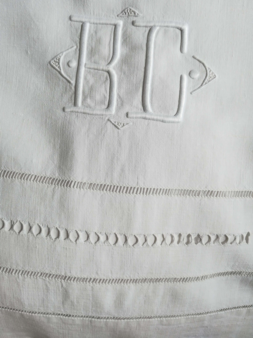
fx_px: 253
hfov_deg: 53.1
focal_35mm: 26
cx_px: 126
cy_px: 169
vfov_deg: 67.3
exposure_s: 1/50
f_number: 2.2
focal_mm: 3.83
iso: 50
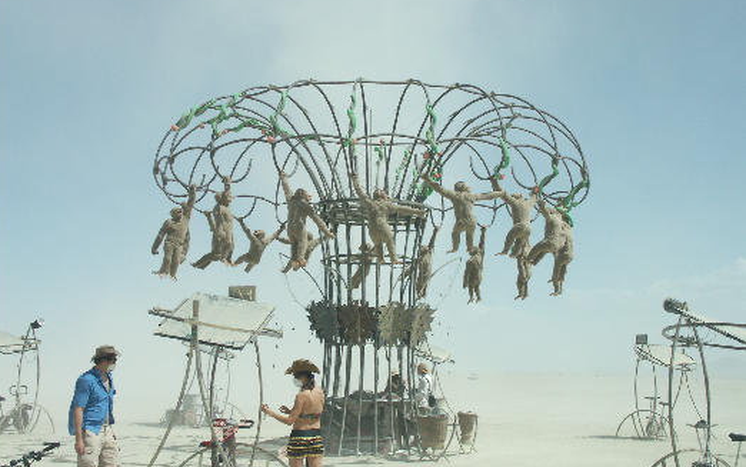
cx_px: 368
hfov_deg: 38.2
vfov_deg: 24.5
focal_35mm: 53
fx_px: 1078
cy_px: 241
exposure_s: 1/500
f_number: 9
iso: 100
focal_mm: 12.64
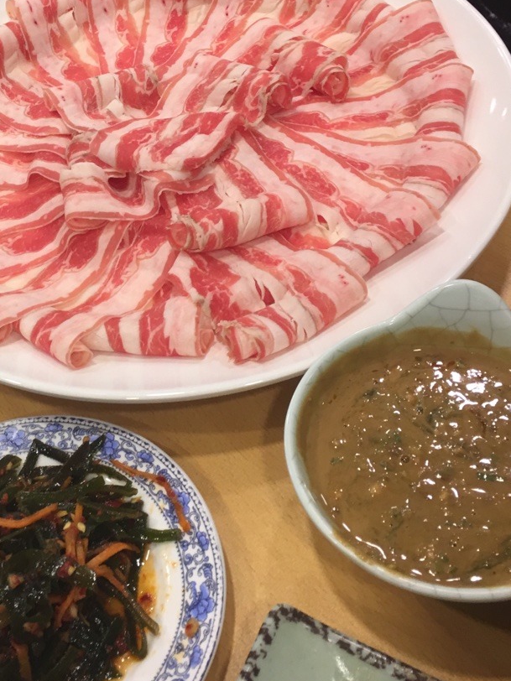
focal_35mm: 50
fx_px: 984
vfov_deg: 37.7
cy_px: 221
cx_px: 91
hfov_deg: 28.4
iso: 32
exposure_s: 1/17
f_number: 2.2
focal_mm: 4.15
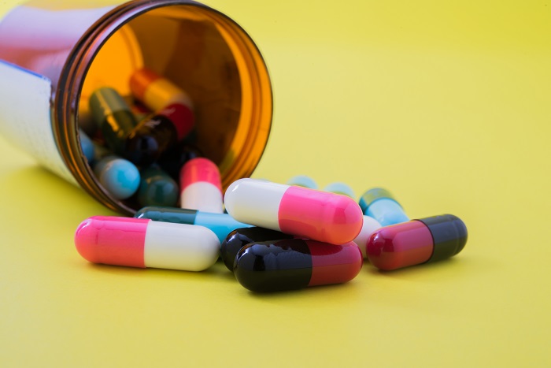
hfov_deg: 33.4
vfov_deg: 22.6
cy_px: 184
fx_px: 918
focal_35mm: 60
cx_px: 276
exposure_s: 1/125
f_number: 20
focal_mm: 60
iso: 125
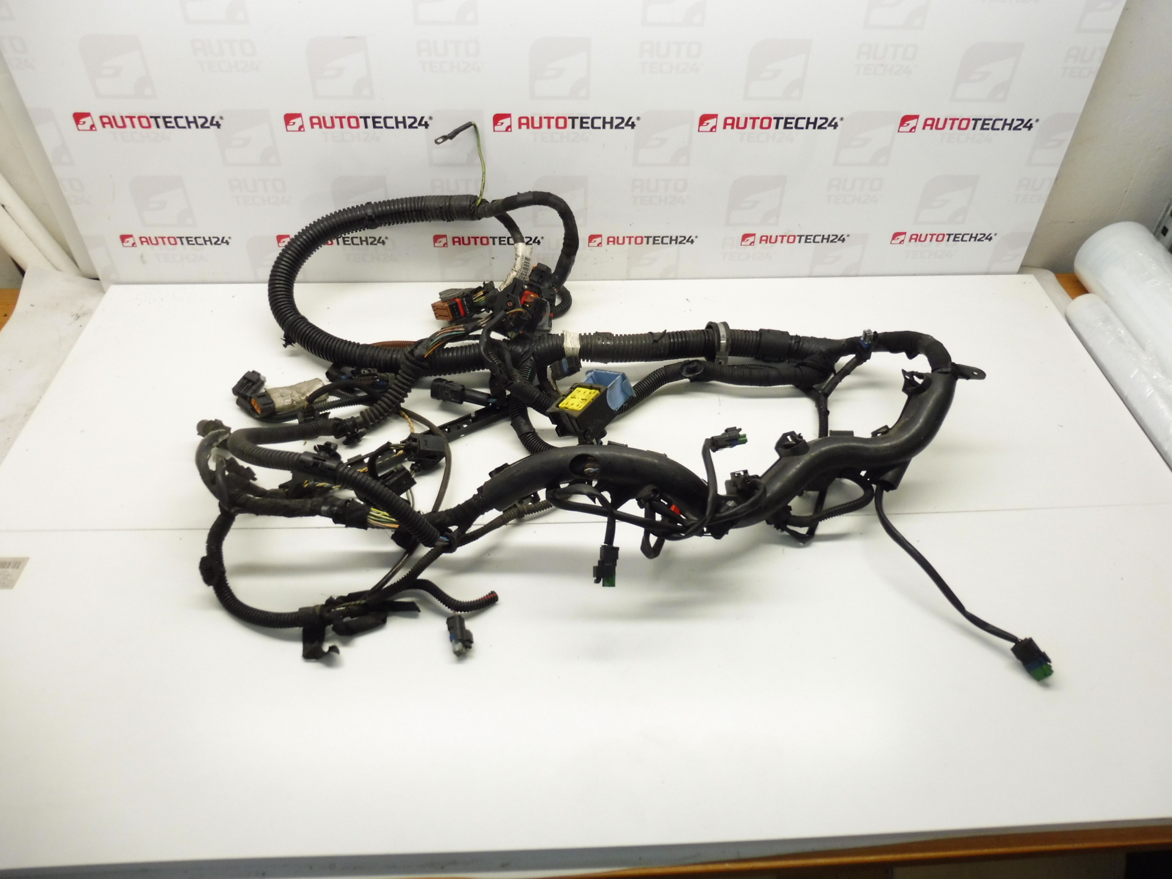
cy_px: 440
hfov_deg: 71.6
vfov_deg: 56.8
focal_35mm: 24
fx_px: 813
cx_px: 586
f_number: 3.5
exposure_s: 1/60
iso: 200
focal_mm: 4.3
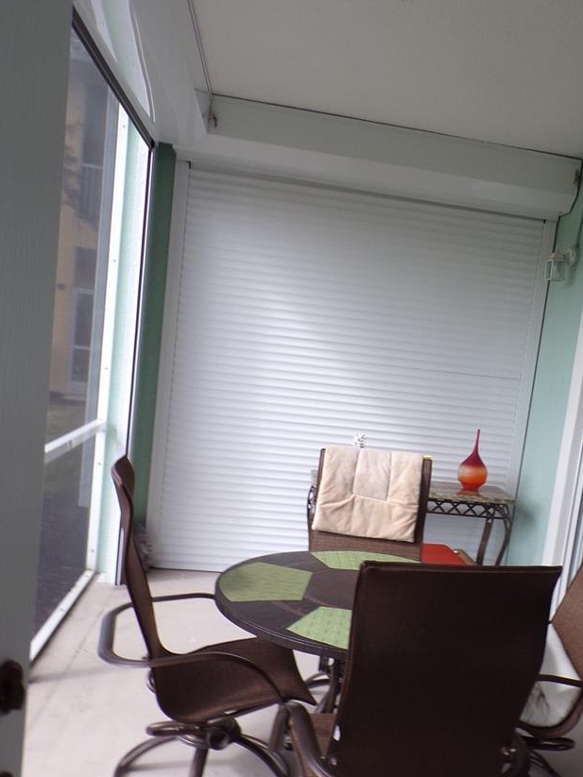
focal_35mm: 35
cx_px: 400
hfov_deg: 40.1
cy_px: 452
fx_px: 786
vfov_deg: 52.4
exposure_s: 1/80
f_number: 4.3
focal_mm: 4.3
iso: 80
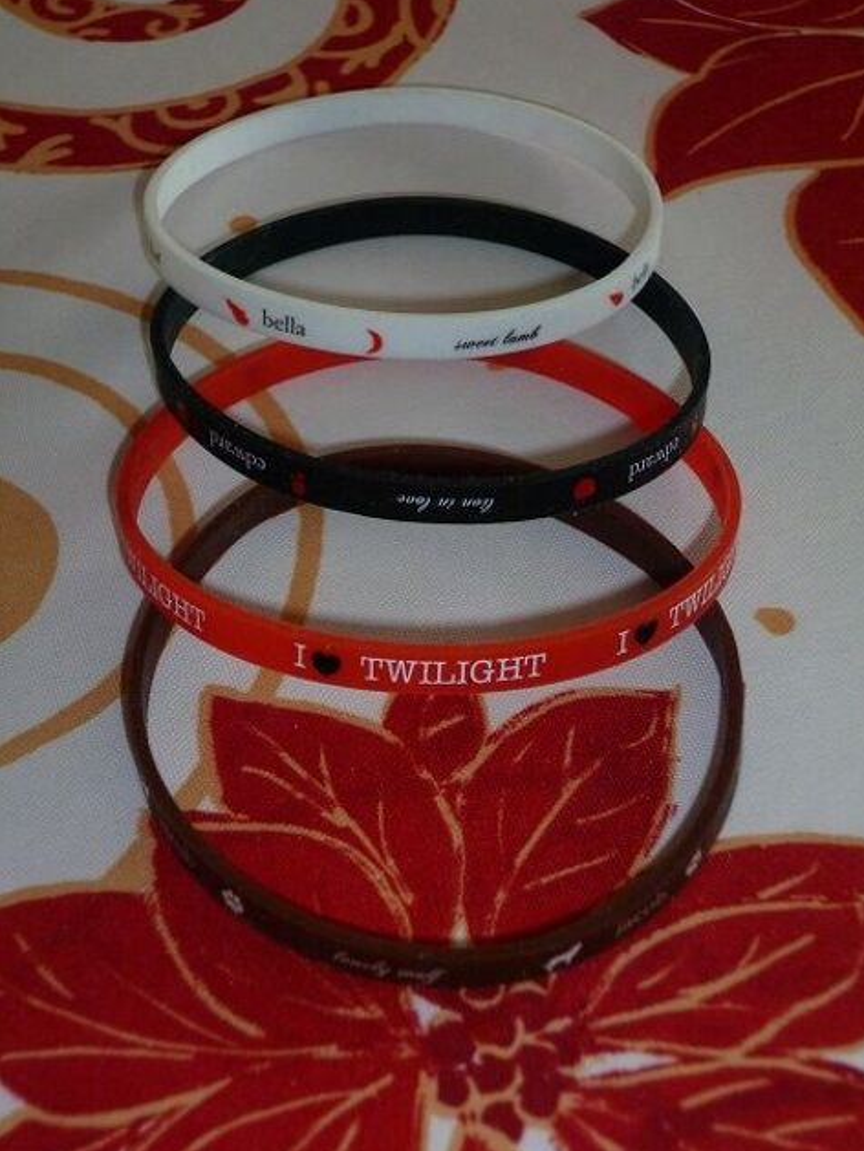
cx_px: 437
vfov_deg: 32.2
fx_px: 1996
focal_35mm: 60
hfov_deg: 24.4
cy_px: 573
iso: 400
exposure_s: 1/160
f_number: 4
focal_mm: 10.5
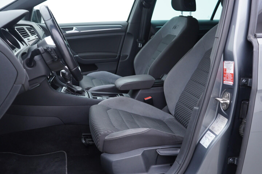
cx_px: 131
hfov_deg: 53.1
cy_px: 87
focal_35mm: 36
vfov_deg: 36.9
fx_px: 262
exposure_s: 1/40
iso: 200
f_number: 2.8
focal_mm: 24
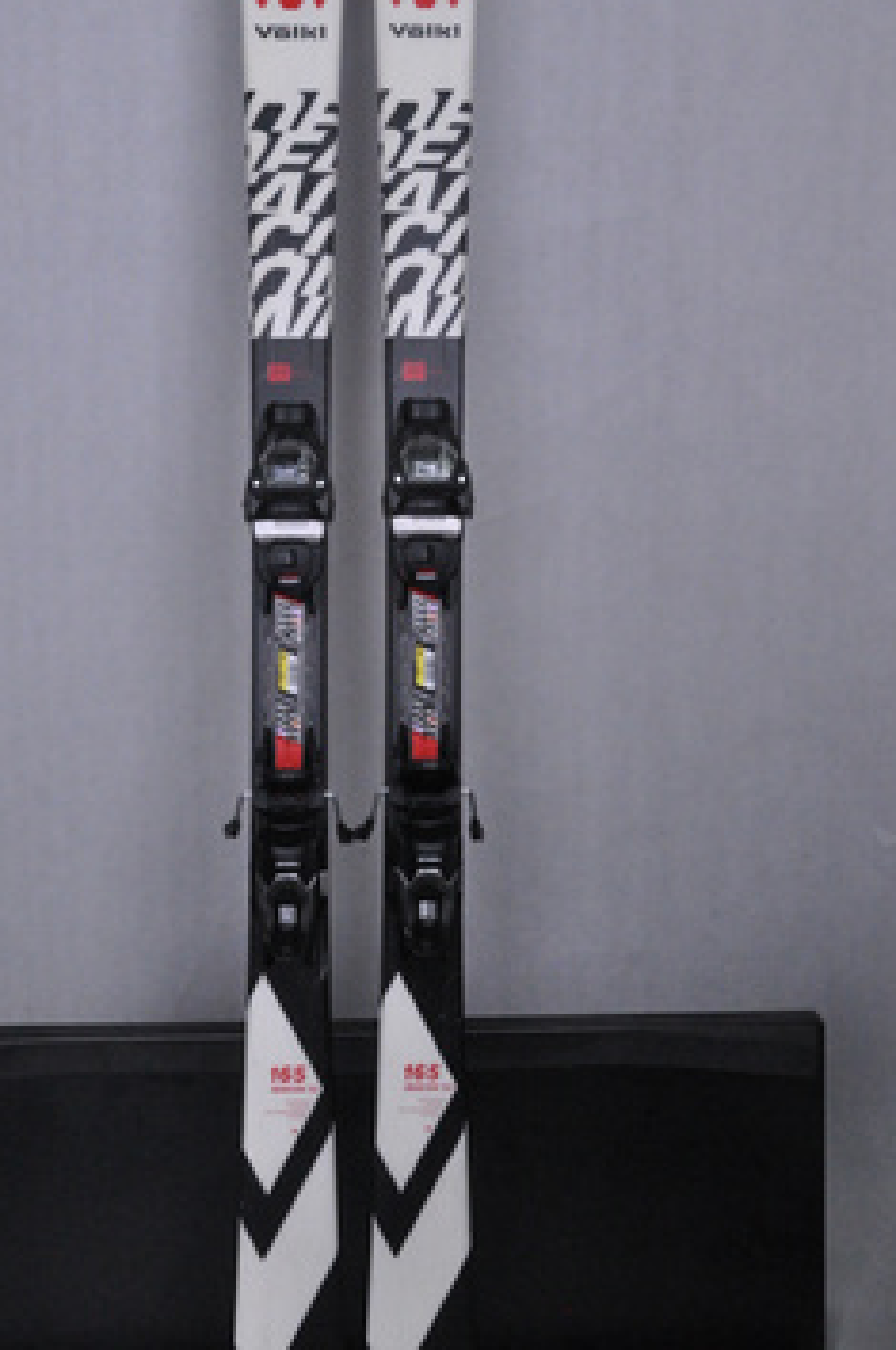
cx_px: 349
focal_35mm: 42
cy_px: 530
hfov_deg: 31.7
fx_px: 1572
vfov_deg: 46.2
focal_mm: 22
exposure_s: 1/125
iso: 3200
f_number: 11
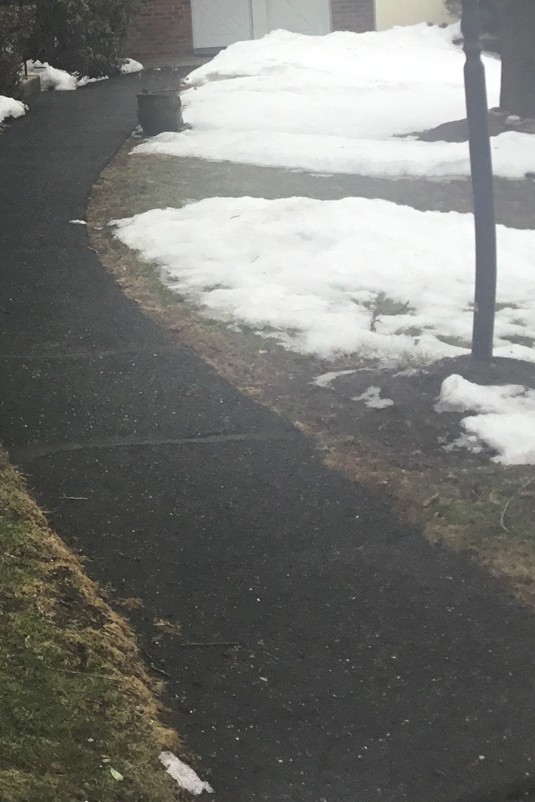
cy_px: 118
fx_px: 1715
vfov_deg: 25.7
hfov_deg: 16.9
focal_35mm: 77
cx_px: -108
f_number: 2.4
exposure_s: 1/547
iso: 25
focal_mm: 3.3
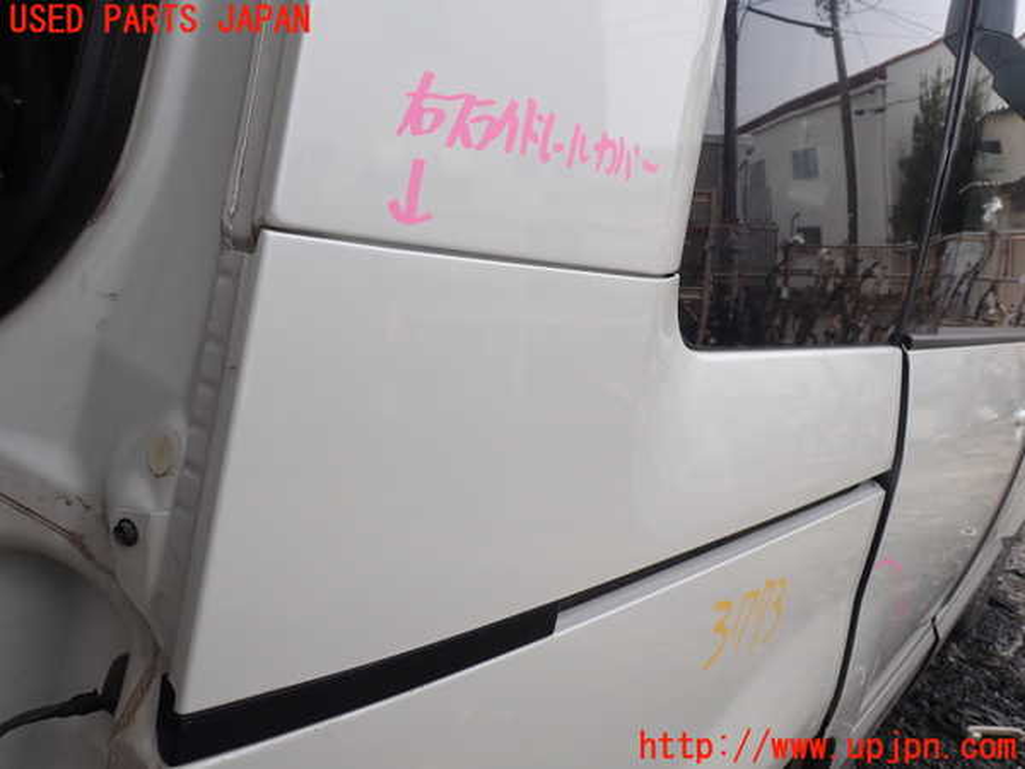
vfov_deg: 46.8
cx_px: 512
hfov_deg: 60.0
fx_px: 888
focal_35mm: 30
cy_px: 384
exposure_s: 1/640
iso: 100
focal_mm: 5.4
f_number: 3.2
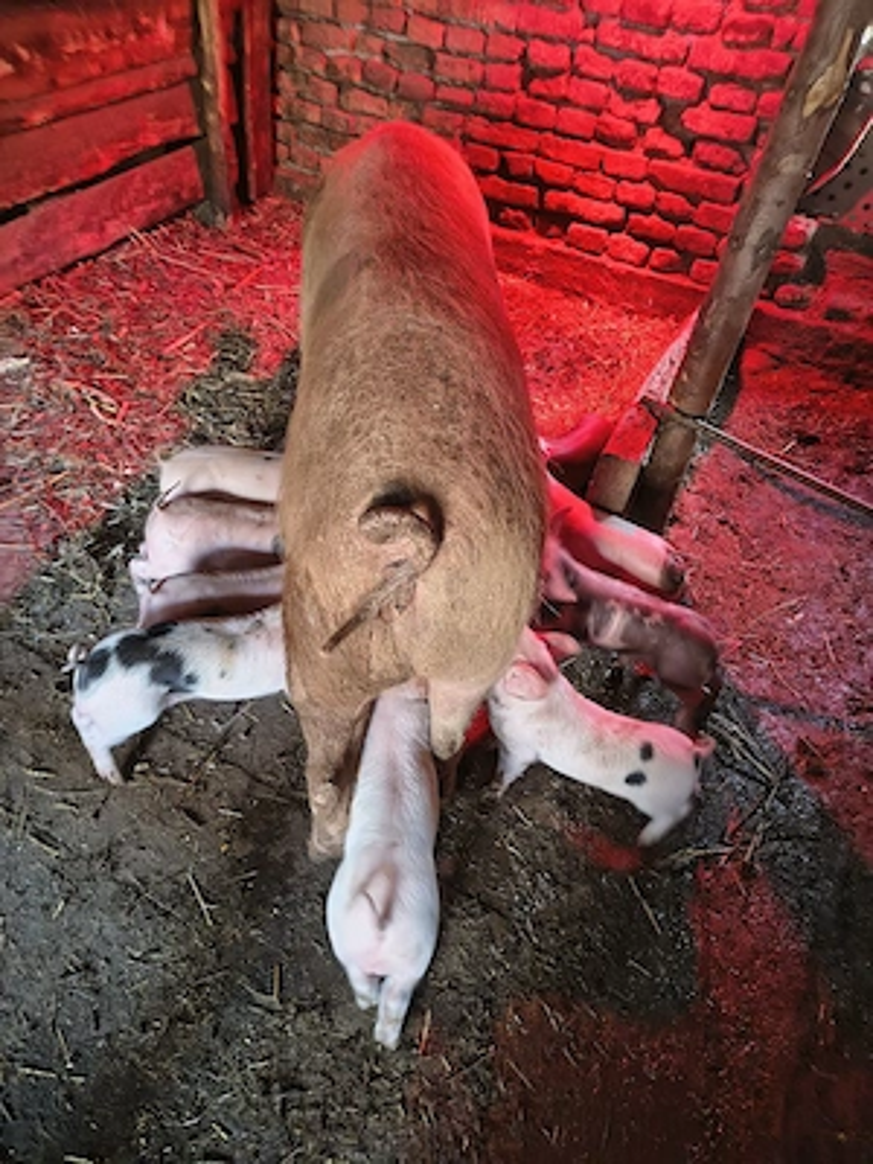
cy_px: 582
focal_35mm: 24
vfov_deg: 71.6
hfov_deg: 56.8
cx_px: 436
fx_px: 807
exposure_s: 1/33.3
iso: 2905
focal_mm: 5.56
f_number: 1.8
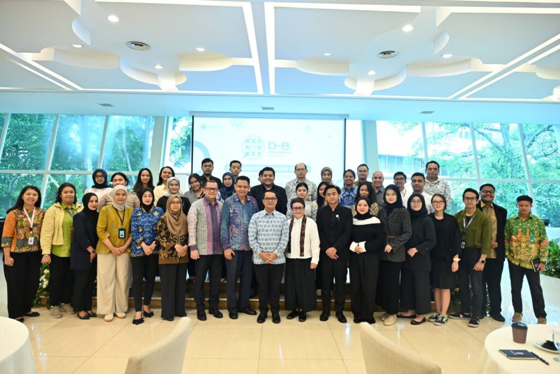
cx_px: 280
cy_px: 187
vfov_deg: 53.1
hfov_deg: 73.7
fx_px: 373
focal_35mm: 24
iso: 3200
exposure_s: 1/200
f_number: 4
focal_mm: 24
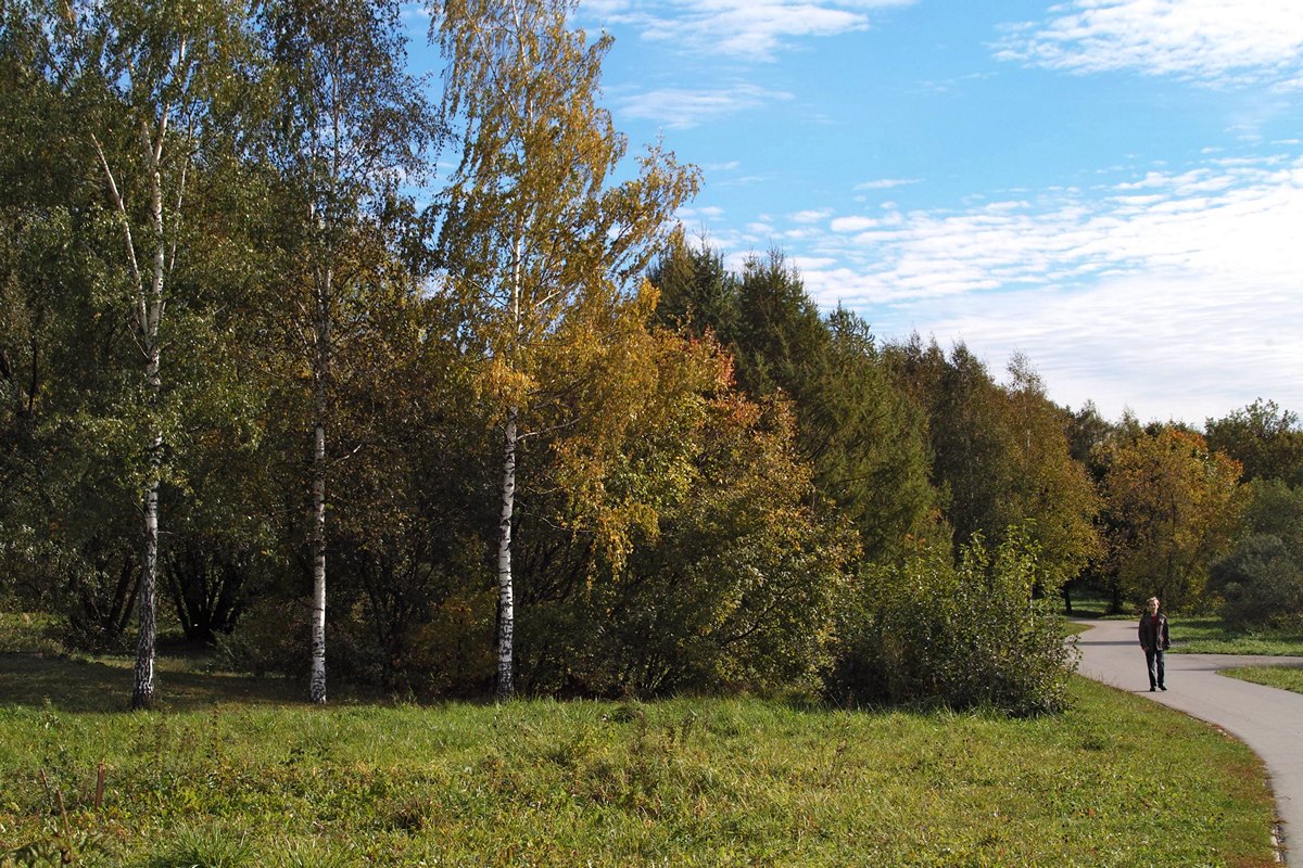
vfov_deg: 23.0
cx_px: 652
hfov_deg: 33.9
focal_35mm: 59
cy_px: 434
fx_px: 2135
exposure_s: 1/200
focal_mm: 35
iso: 100
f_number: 10
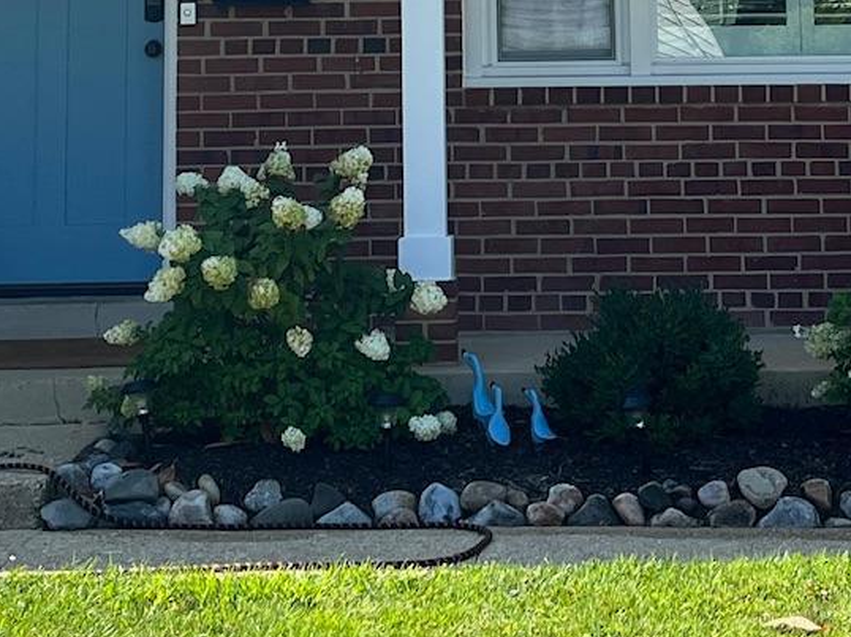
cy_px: -229
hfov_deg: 19.8
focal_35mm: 99
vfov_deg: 14.2
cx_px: 498
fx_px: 2433
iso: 50
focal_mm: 5.1
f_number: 1.6
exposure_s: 1/1404
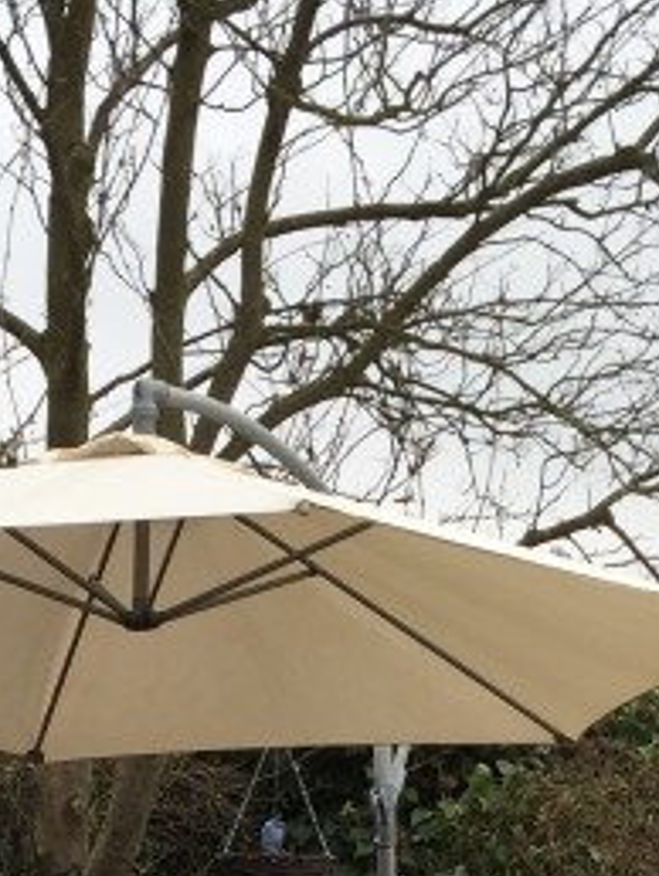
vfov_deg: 15.1
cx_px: 177
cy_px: 1518
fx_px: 2914
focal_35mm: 115
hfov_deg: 12.9
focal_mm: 4.15
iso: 32
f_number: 2.2
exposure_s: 1/628
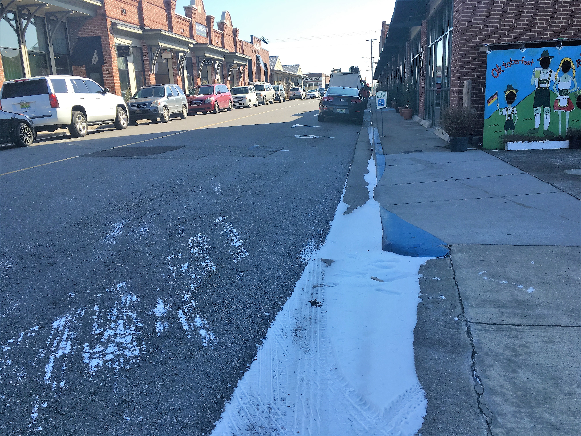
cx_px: 290
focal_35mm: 29
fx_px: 487
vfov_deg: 48.2
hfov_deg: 61.7
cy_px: 218
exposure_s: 1/712
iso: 25
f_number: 2.2
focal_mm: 4.15
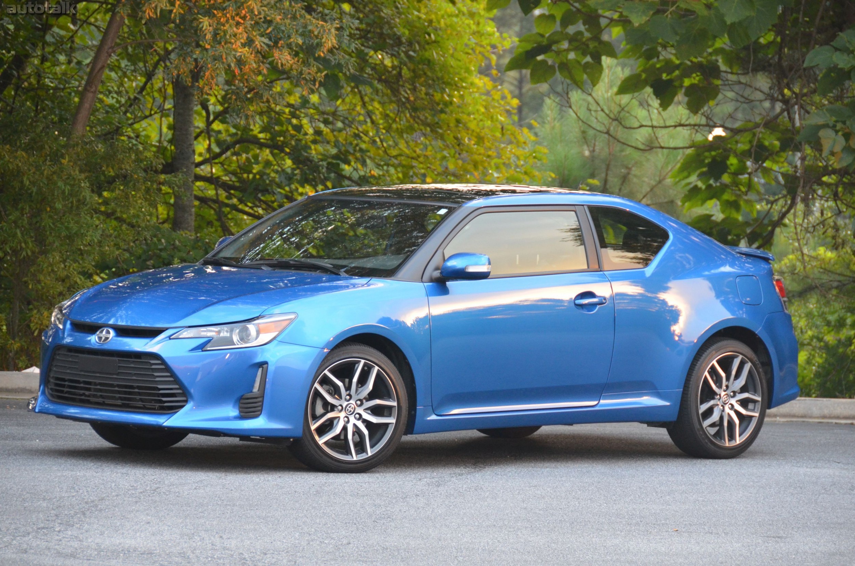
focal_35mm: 195
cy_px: 283
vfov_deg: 7.0
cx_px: 428
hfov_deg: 10.6
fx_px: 4622
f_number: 5.6
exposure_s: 1/60
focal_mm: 130
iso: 1600
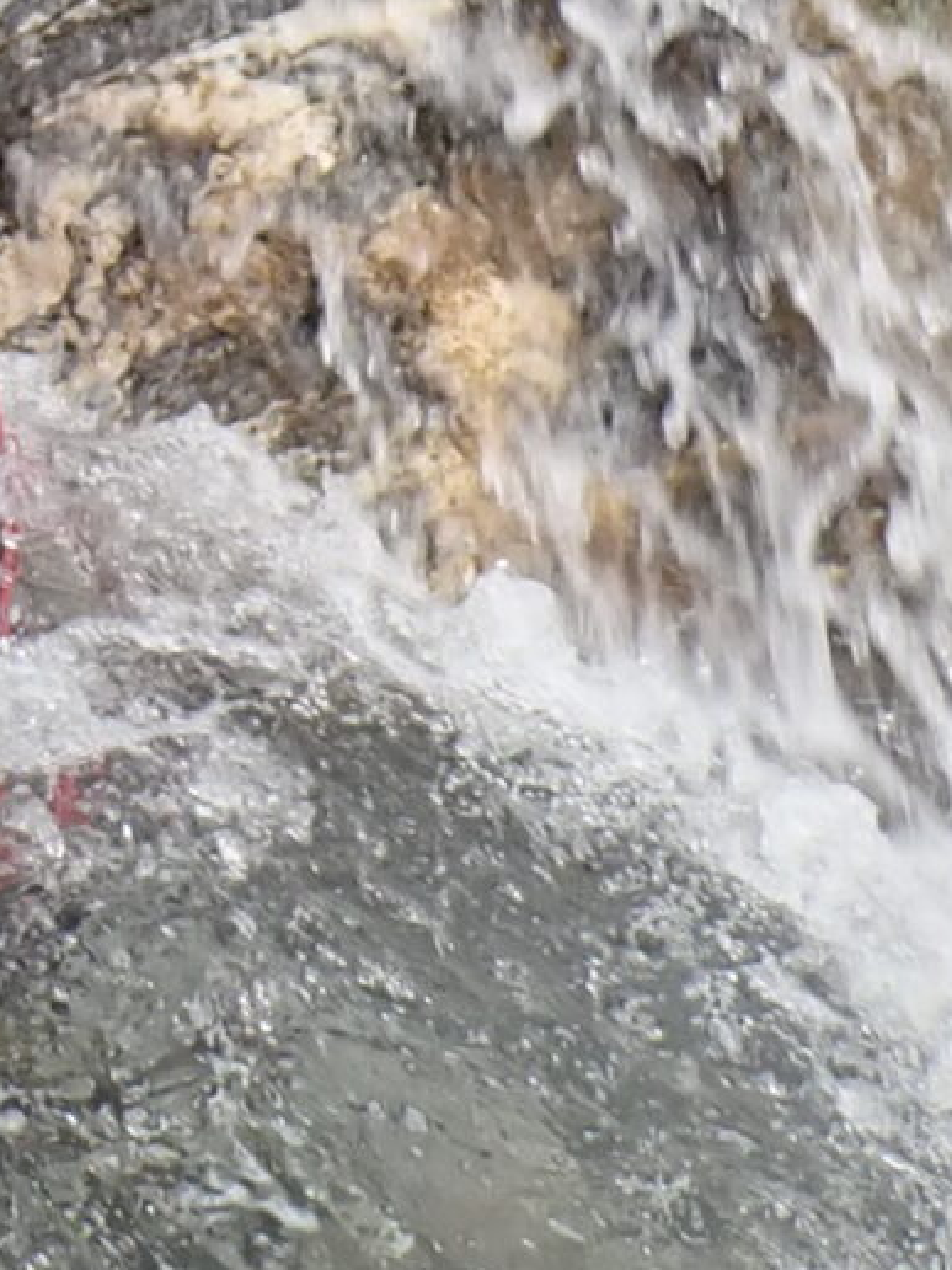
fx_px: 4547
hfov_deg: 10.4
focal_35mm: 124
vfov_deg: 14.1
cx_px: -1306
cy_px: -1026
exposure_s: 1/200
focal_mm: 4.5
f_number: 2.8
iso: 100
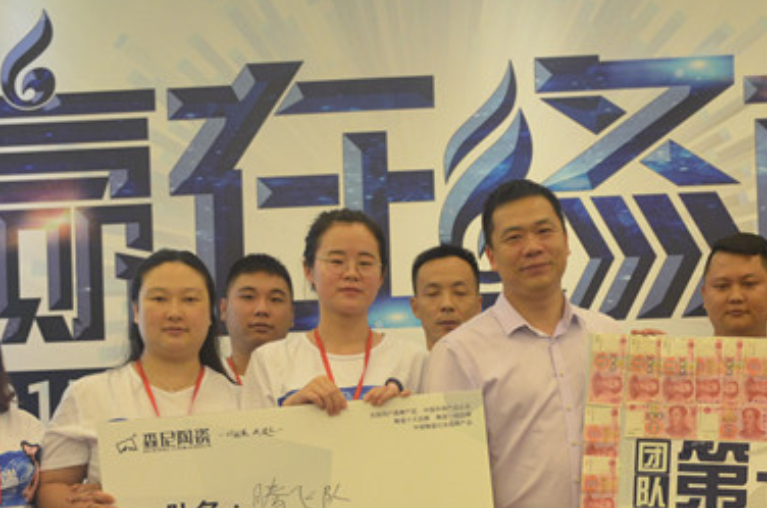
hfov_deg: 23.5
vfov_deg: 15.5
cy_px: 499
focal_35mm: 86
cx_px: 547
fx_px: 1830
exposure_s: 1/45
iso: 800
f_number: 4
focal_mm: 27
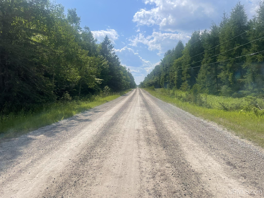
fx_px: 198
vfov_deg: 53.1
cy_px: 99
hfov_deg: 67.3
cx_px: 132
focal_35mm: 26
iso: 32
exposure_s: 1/5814
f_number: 1.6
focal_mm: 4.2
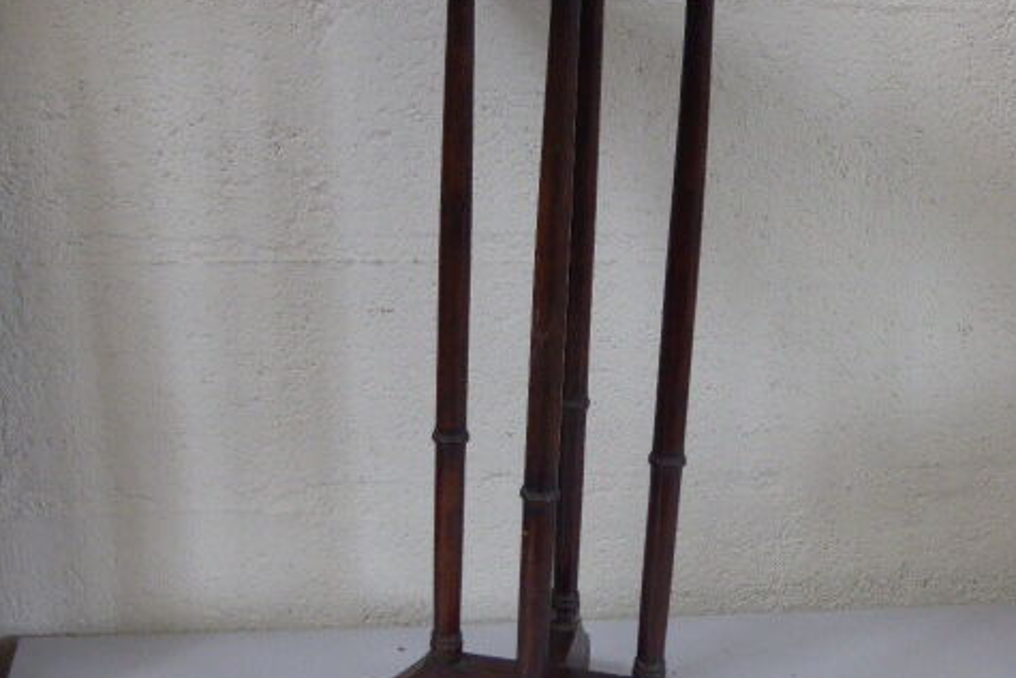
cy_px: 314
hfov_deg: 35.6
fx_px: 1581
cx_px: 511
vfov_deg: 24.2
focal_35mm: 56
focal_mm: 6.9
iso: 320
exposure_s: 1/60
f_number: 3.9
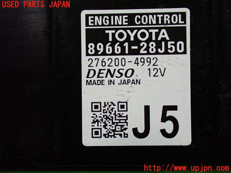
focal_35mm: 30
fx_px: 200
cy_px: 86
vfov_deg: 46.8
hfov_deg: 60.0
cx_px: 116
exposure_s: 1/60
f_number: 2.3
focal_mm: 5.4
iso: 800
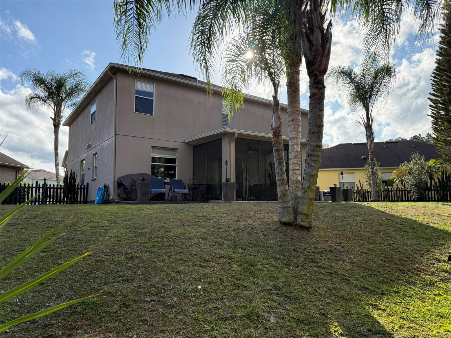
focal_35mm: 24
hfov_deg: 71.6
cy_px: 169
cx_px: 226
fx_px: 313
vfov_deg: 56.8
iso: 100
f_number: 1.78
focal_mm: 6.76
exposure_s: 1/3584
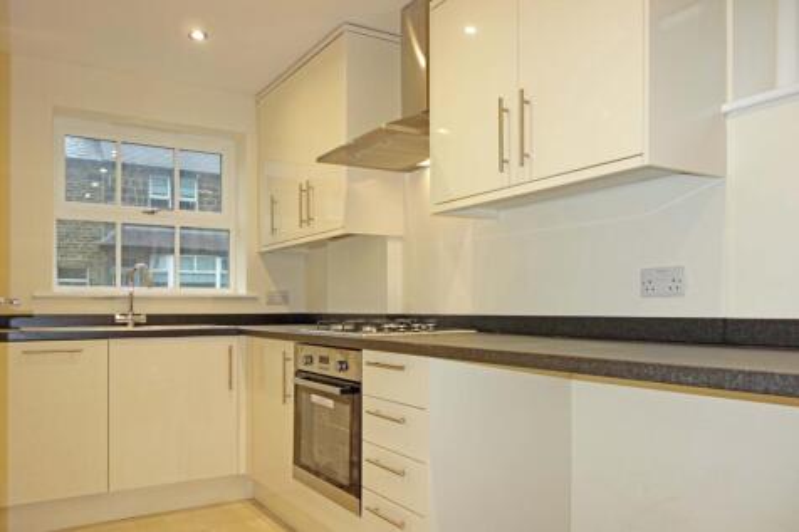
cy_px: 266
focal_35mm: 28
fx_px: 621
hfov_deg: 65.5
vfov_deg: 46.4
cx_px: 400
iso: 125
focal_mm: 10.4
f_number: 1.8
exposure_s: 1/60
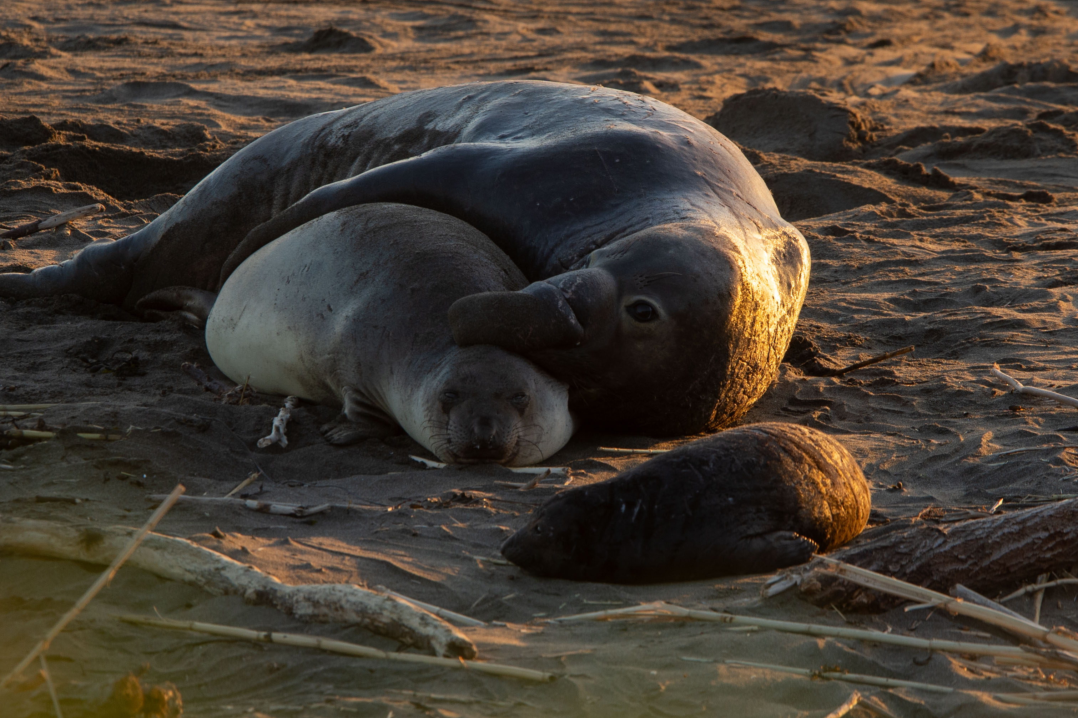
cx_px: 671
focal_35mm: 298
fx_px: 8922
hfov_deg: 6.9
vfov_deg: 4.6
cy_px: 322
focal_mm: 150
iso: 200
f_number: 5
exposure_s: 1/125
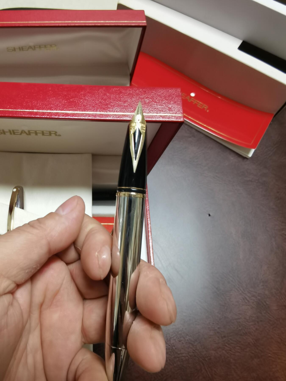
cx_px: 143
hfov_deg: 51.4
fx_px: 297
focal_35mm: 27
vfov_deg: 65.3
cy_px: 190
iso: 400
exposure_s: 1/33.3
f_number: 2.2
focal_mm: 2.26
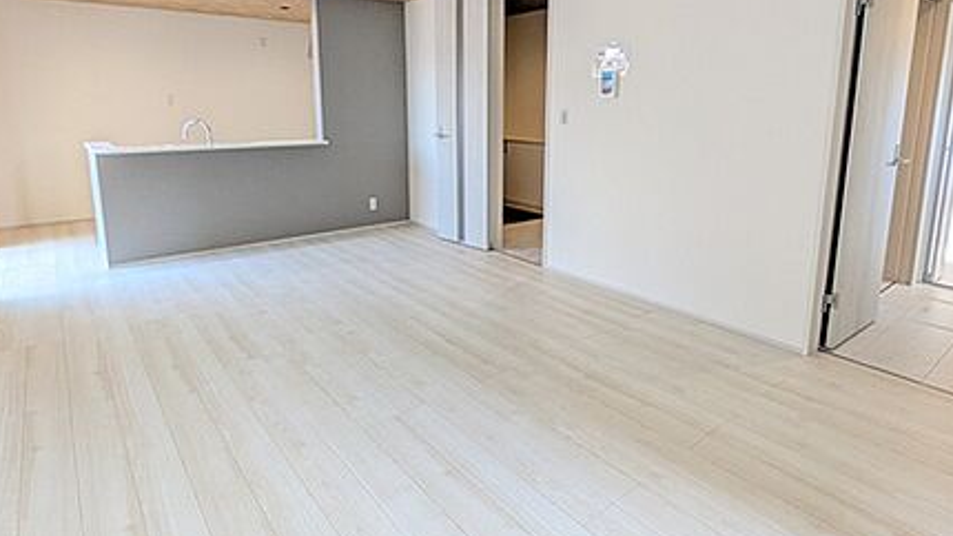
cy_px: 196
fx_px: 556
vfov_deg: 50.9
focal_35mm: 22
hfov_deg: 81.2
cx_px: 494
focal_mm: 1.83
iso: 115
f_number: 2.2
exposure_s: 1/100
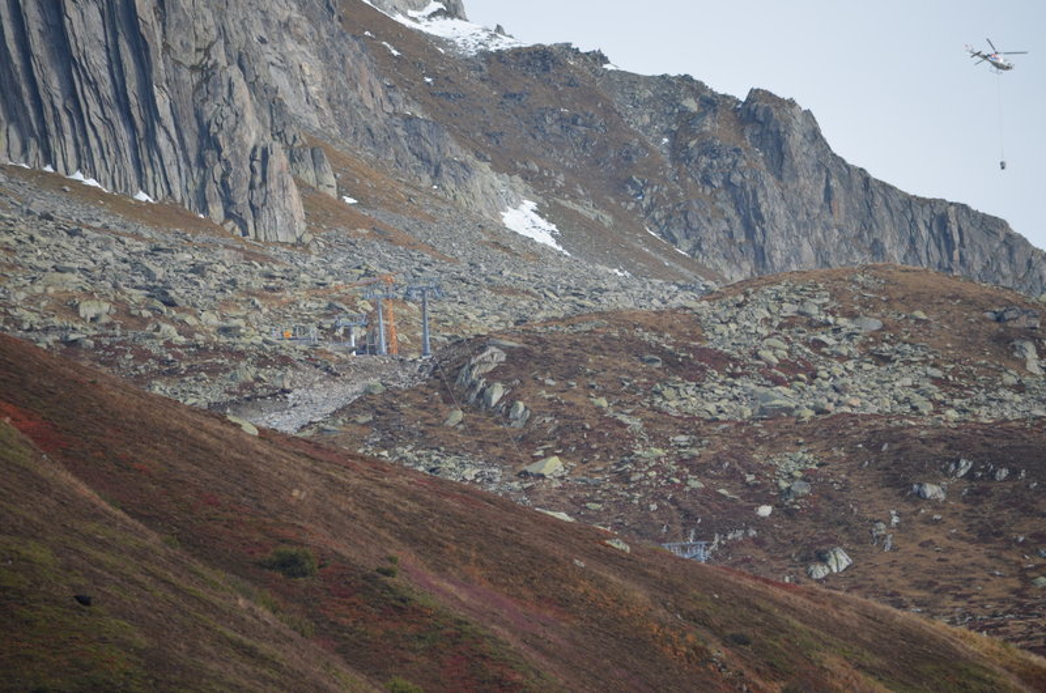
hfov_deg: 5.7
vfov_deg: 3.8
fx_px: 10439
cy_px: 346
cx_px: 523
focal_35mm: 360
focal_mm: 240
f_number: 5.6
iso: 200
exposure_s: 1/500
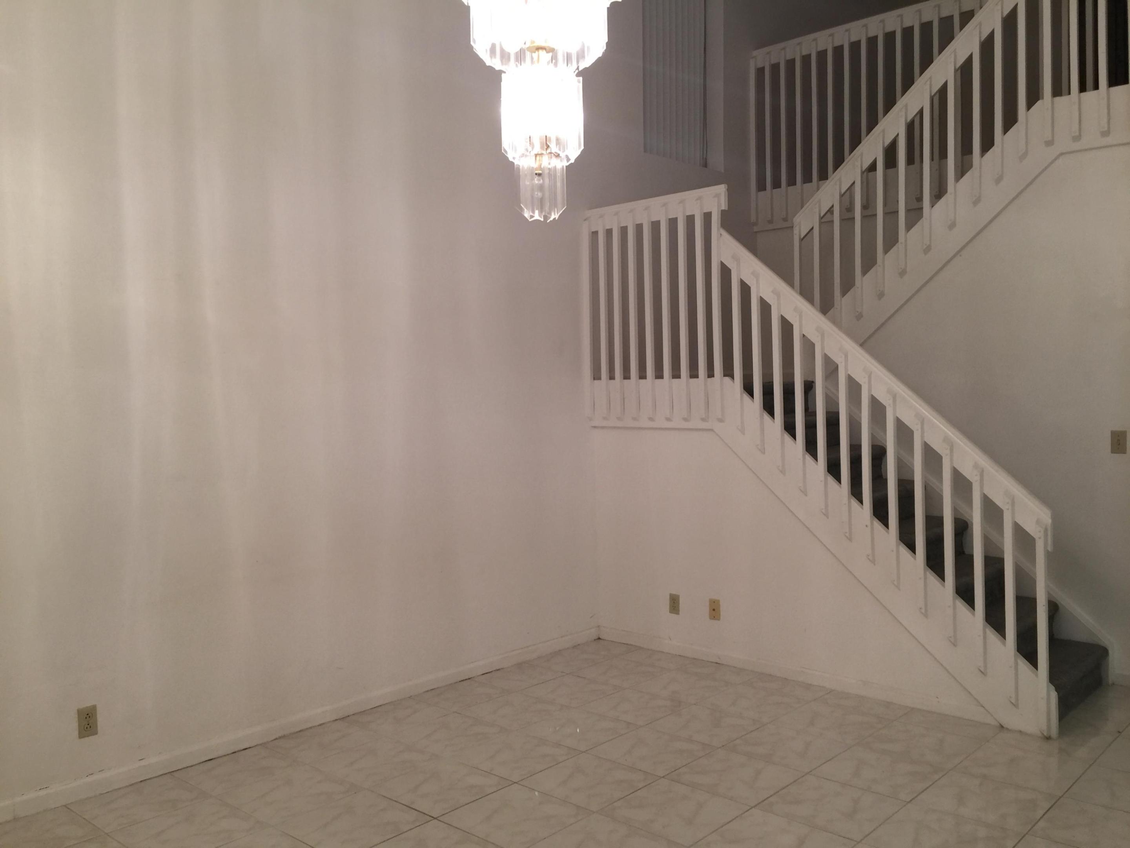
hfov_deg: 61.7
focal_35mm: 29
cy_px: 424
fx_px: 947
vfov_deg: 48.2
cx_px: 565
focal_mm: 4.15
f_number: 2.2
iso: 40
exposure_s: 1/17
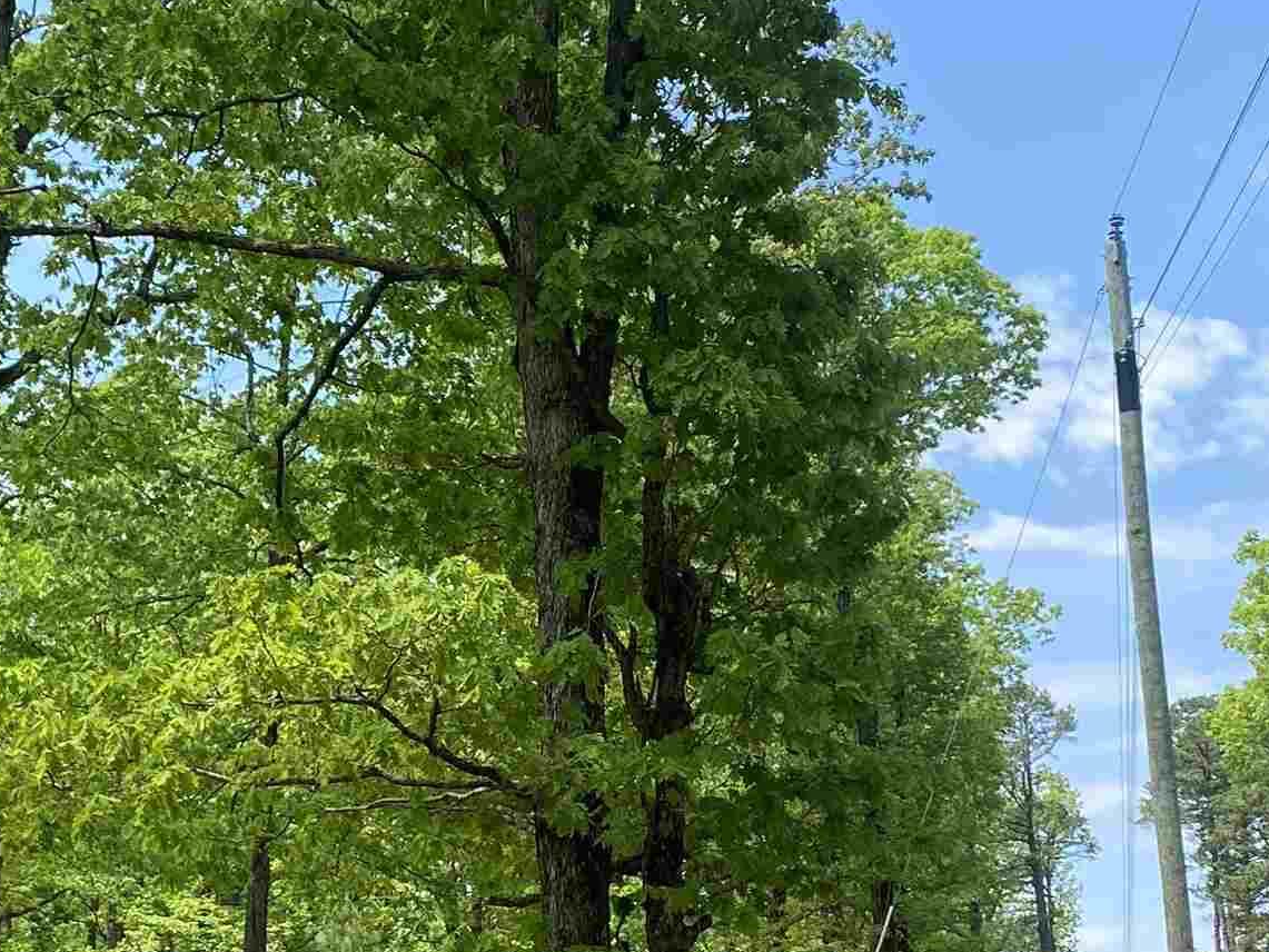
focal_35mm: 70
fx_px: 2566
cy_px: 666
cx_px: 375
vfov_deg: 20.9
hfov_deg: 27.5
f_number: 1.8
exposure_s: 1/816
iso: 32
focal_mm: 4.25
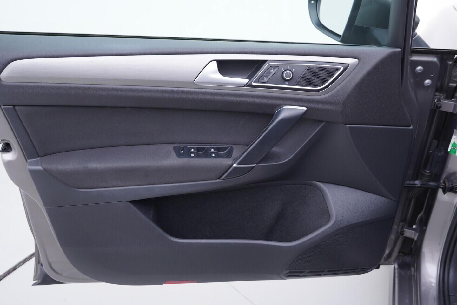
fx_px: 457
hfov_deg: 53.1
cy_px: 152
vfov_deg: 36.9
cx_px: 228
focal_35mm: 36
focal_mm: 24
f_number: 2.8
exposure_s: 1/40
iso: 125
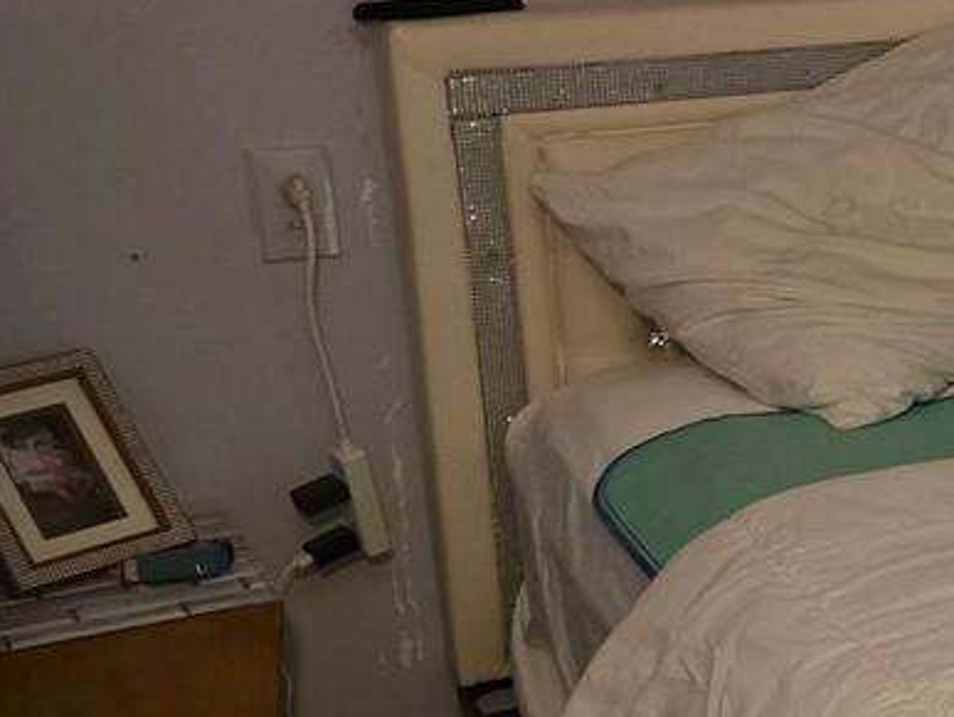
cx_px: 1674
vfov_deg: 15.6
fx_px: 2621
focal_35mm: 95
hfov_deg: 17.2
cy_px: 345
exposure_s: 1/60
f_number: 1.7
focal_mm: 6.3
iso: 1000
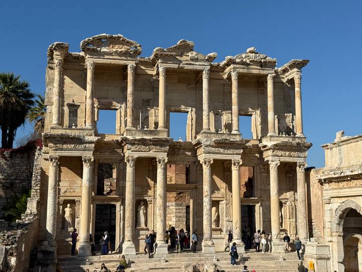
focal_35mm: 48
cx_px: 181
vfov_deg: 30.3
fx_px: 502
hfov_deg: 39.7
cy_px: 136
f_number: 1.78
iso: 64
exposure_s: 1/6536
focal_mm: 6.76
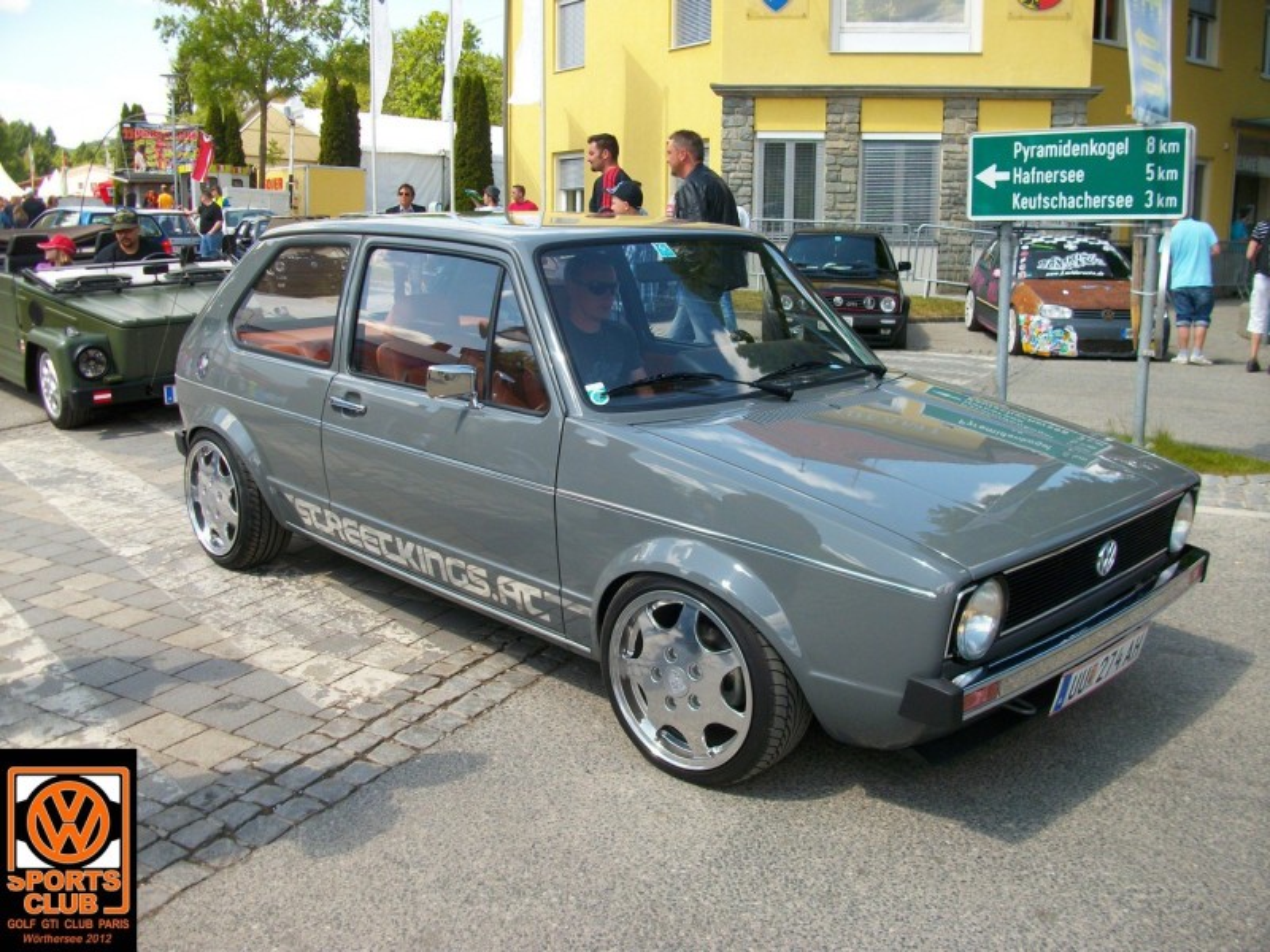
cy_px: 476
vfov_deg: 41.8
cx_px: 635
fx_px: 1247
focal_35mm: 34
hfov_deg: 54.0
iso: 80
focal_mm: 5.7
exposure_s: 1/401
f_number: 2.9
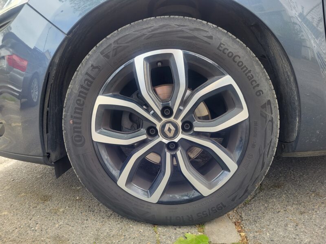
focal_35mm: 26
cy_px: 122
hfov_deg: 67.3
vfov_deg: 53.1
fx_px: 245
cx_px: 163
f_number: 1.8
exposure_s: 1/146
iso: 40
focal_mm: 5.4
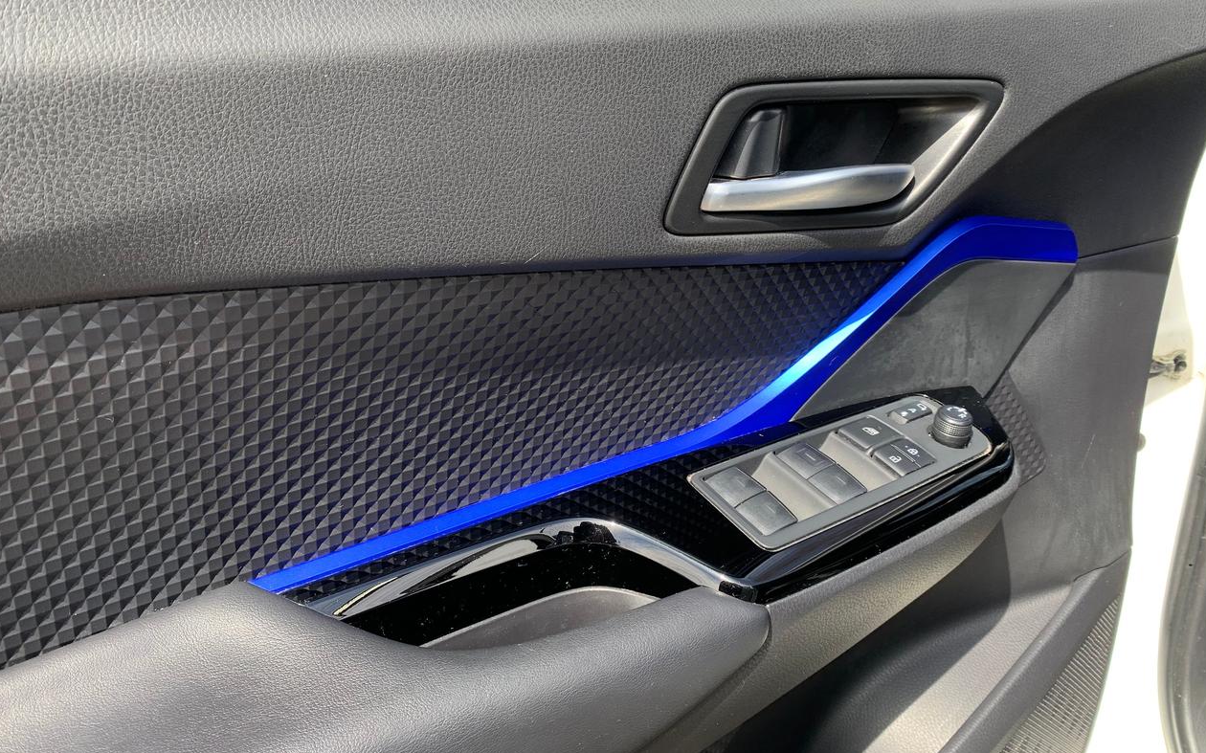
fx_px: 920
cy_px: 321
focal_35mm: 28
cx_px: 607
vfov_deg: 44.4
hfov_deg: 66.5
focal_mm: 4.25
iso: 25
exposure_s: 1/232
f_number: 1.8
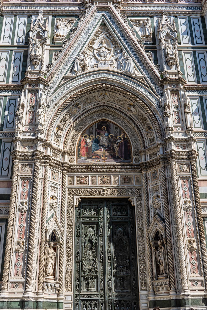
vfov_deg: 51.3
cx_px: 104
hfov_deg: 35.5
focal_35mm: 38
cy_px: 155
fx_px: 323
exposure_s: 1/640
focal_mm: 25
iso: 100
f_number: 5.6
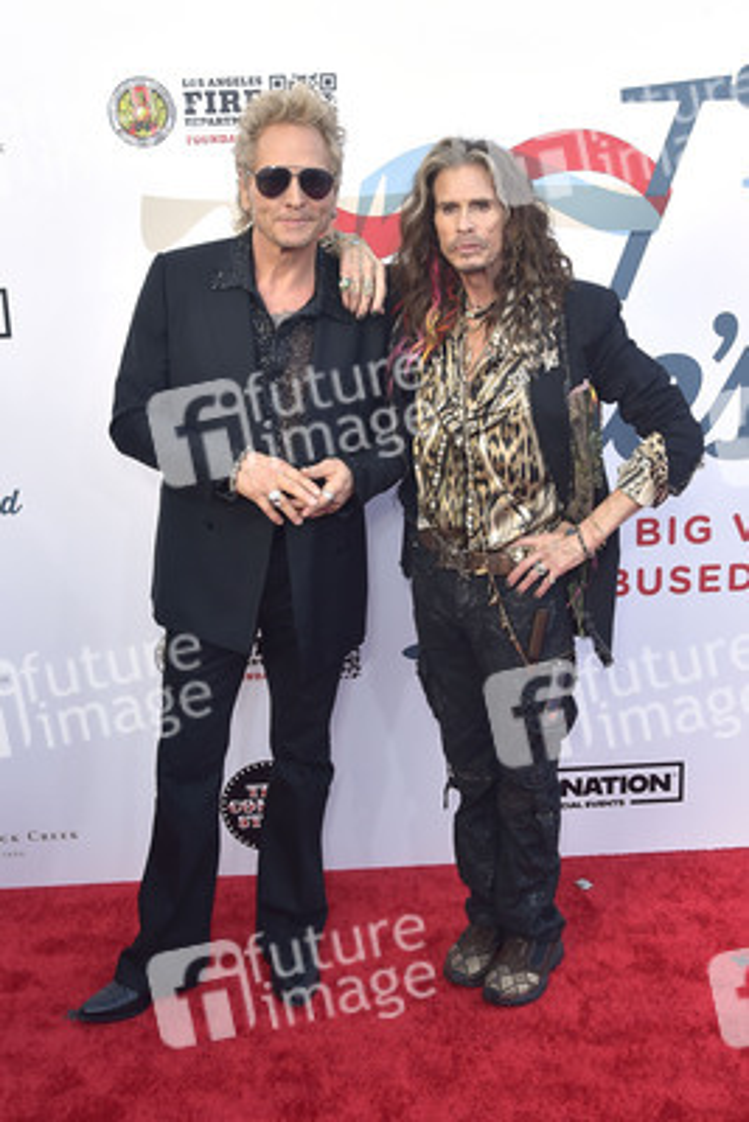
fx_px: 967
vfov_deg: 60.3
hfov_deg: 42.4
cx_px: 374
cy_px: 561
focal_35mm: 31
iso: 400
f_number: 6.3
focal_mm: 31
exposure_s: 1/250
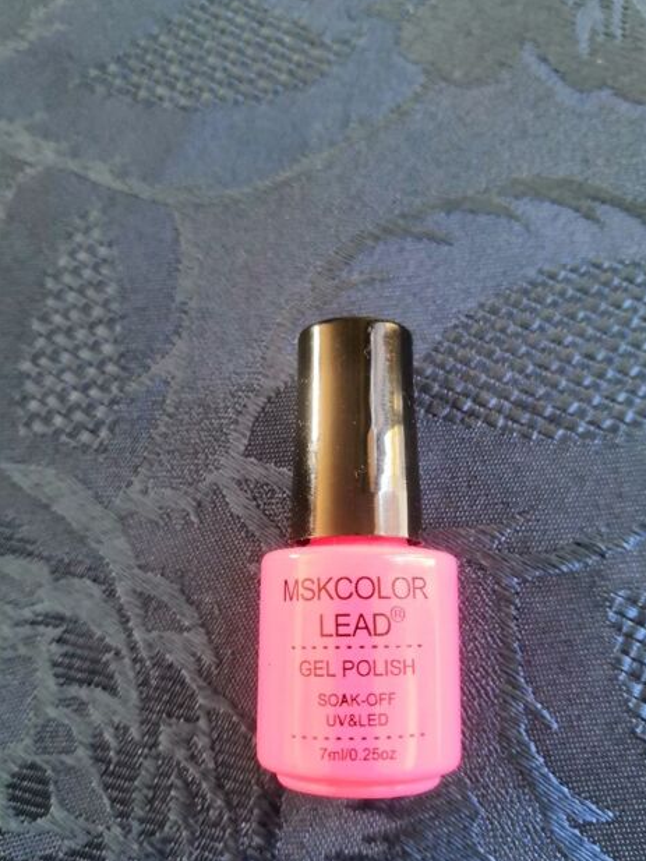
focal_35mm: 28
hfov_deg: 49.8
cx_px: 333
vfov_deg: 63.4
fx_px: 696
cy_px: 442
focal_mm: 3.95
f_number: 1.8
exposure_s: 1/33.3
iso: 500
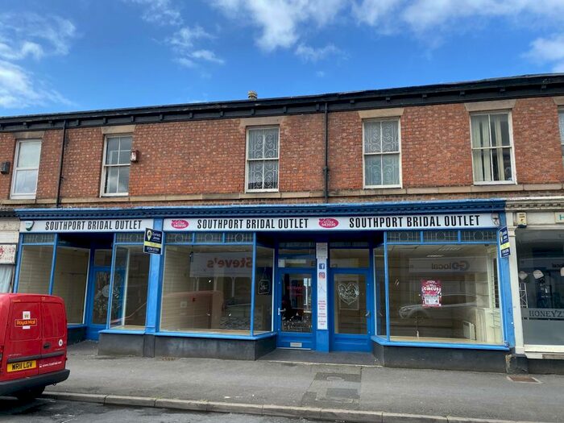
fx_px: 424
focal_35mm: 26
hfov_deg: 67.3
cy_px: 212
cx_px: 282
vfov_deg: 53.1
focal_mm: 4.25
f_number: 1.8
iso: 32
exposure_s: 1/1034
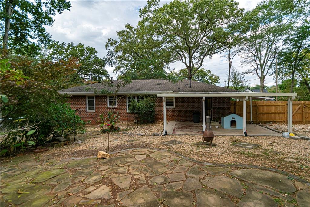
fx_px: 148
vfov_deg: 69.6
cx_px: 155
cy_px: 104
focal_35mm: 17
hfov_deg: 92.5
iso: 200
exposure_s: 1/250
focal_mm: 11.5
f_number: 8
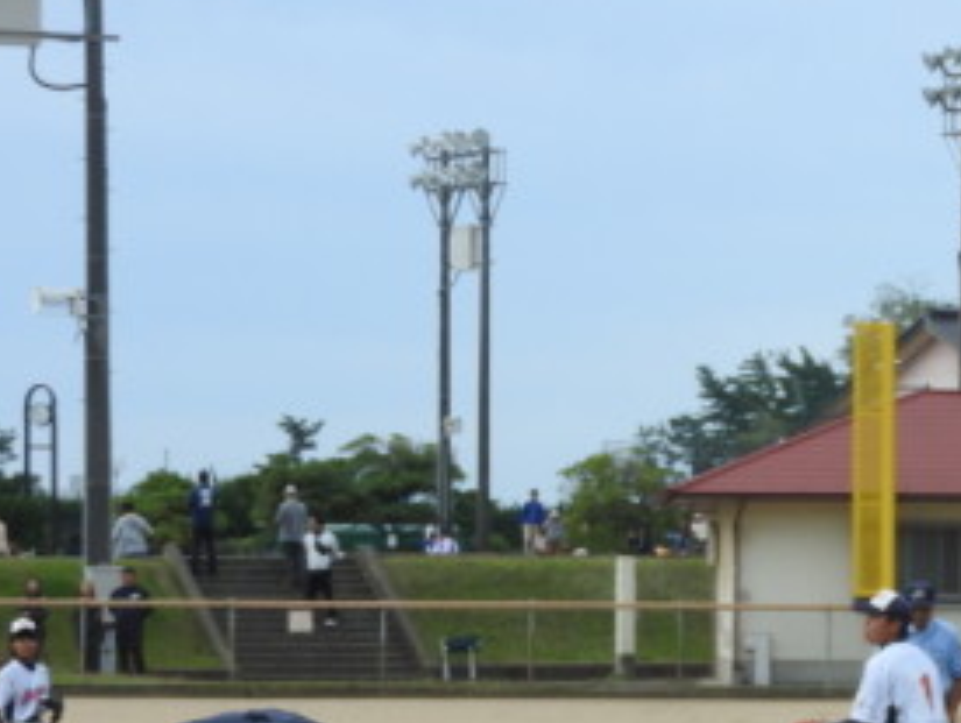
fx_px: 5754
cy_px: 765
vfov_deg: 7.2
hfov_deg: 9.5
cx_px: 989
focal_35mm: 207
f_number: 4.8
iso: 100
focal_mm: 17
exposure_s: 1/500
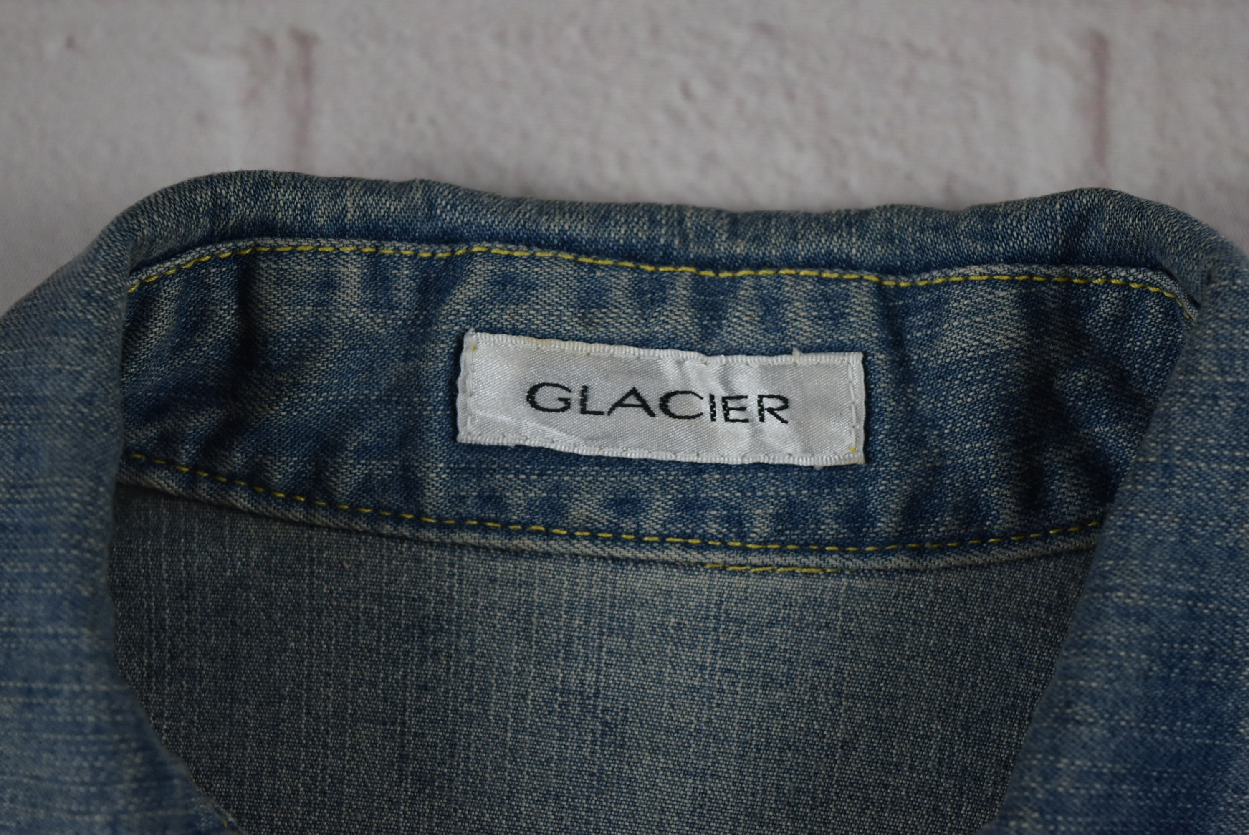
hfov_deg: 24.6
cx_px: 624
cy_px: 418
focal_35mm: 82
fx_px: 2864
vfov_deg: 16.6
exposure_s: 1/125
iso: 640
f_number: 5.6
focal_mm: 55
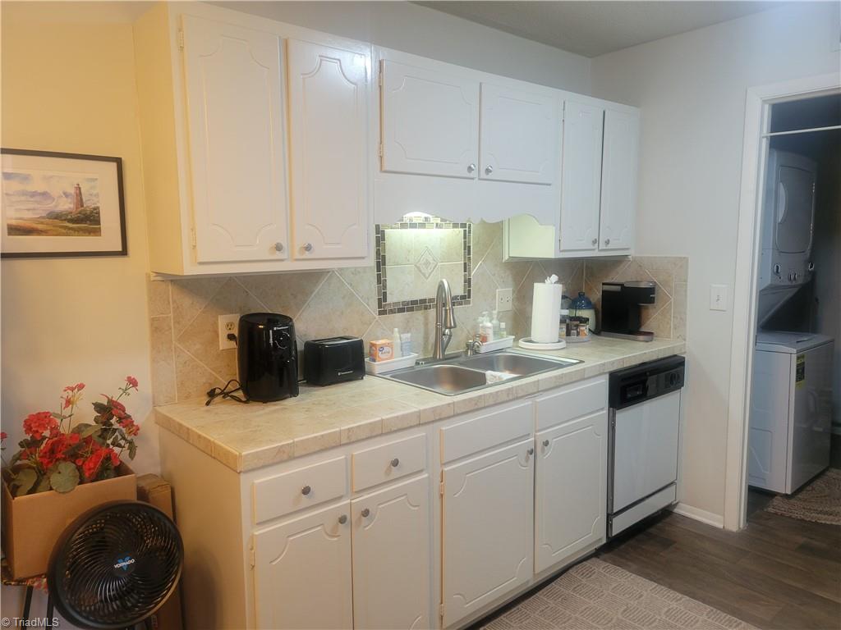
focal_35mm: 26
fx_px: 632
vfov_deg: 53.1
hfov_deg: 67.3
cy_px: 315
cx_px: 420
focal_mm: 5.4
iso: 160
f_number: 1.8
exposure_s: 1/60
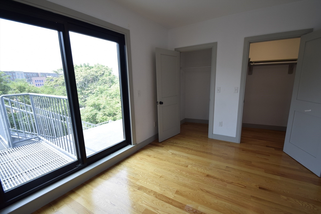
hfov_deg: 100.4
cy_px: 107
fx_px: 134
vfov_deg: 77.3
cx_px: 160
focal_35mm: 15
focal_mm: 10
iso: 400
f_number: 6.3
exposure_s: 1/160
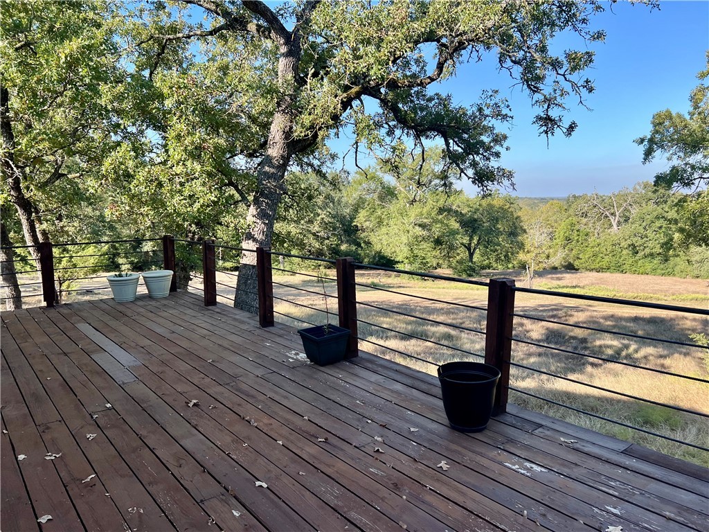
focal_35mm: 26
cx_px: 354
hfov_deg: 67.3
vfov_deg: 53.1
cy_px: 266
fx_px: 533
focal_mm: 5.7
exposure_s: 1/1196
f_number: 1.5
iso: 50
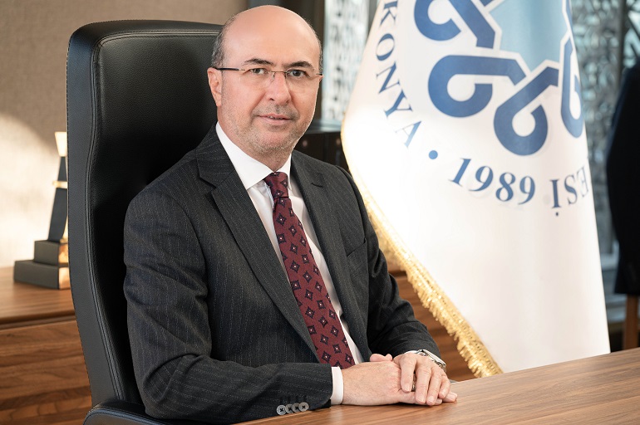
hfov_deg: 17.1
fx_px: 2131
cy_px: 212
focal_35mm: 120
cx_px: 320
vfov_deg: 11.4
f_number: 5.6
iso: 400
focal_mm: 120
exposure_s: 1/100
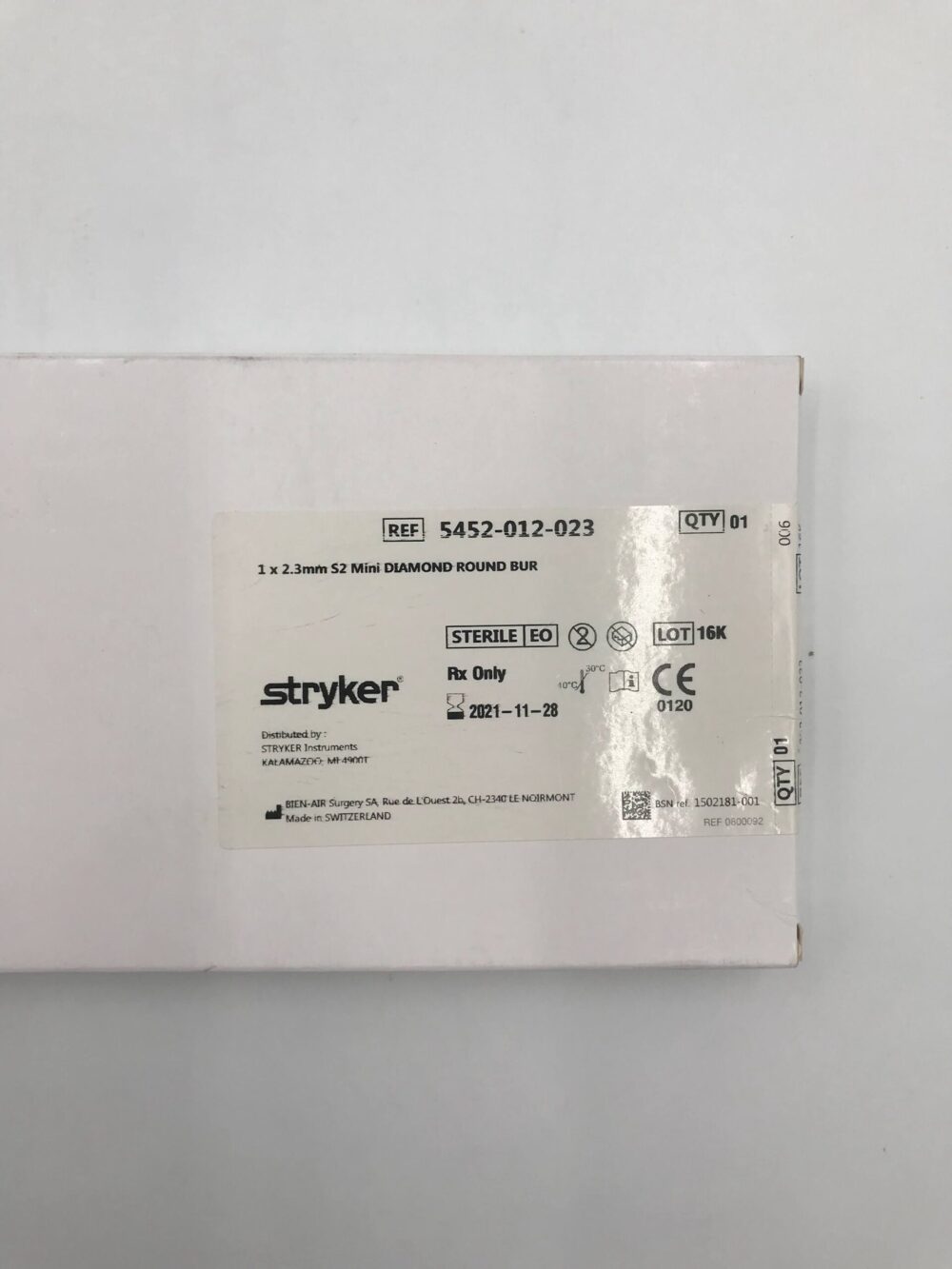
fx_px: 1027
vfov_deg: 63.4
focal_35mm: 28
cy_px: 634
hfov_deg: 49.8
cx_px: 476
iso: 20
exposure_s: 1/330
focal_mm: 3.99
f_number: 1.8
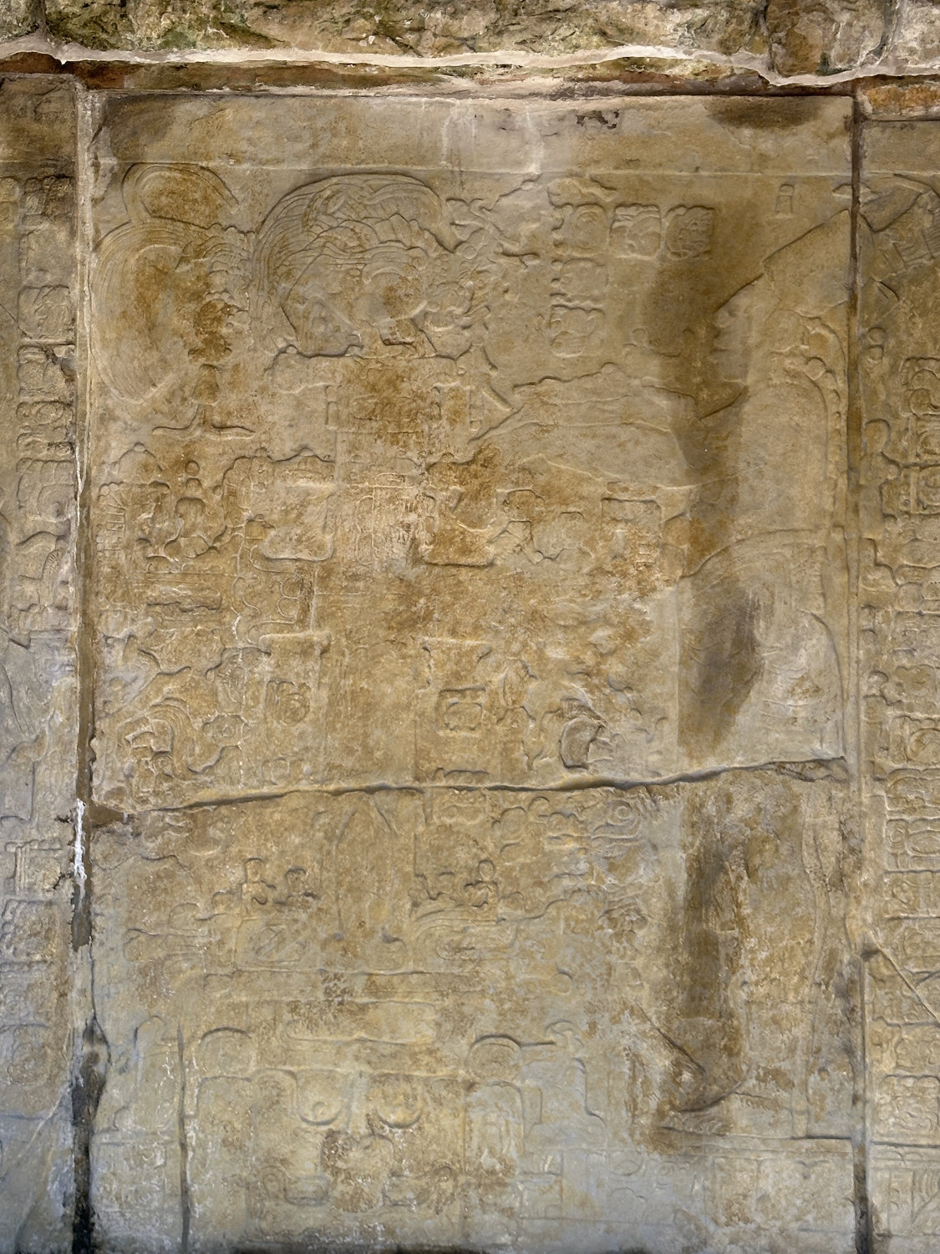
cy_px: 627
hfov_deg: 30.3
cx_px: 470
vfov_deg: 39.7
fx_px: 1738
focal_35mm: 48
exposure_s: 1/256
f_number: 1.8
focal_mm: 6.9
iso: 64
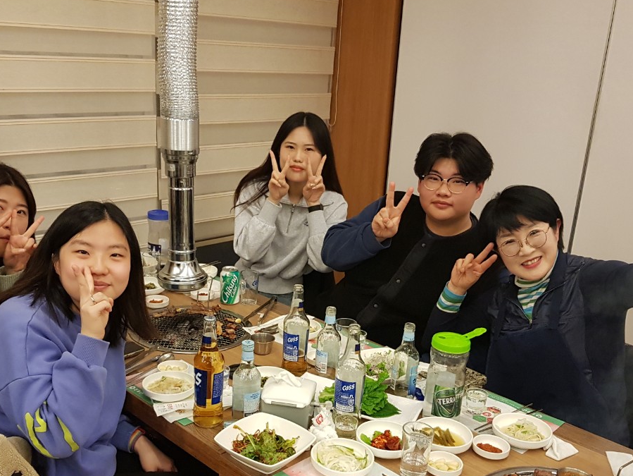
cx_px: 320
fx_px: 677
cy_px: 328
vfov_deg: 38.1
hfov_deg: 50.1
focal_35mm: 37
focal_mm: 4.2
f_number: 1.7
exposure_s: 1/60.2
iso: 200
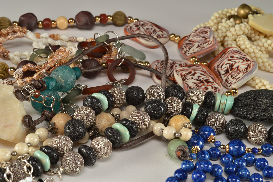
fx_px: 568
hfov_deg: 27.0
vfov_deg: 18.1
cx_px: 136
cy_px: 91
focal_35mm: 75
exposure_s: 1/100
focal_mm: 50
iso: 100
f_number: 14
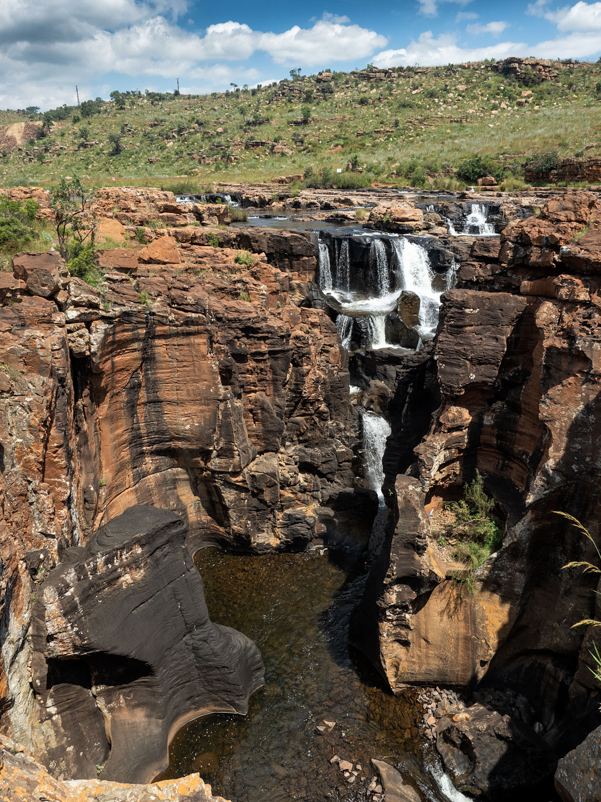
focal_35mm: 24
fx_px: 556
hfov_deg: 56.8
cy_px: 401
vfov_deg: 71.6
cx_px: 300
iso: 200
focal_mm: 12
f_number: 5.6
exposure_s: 1/640
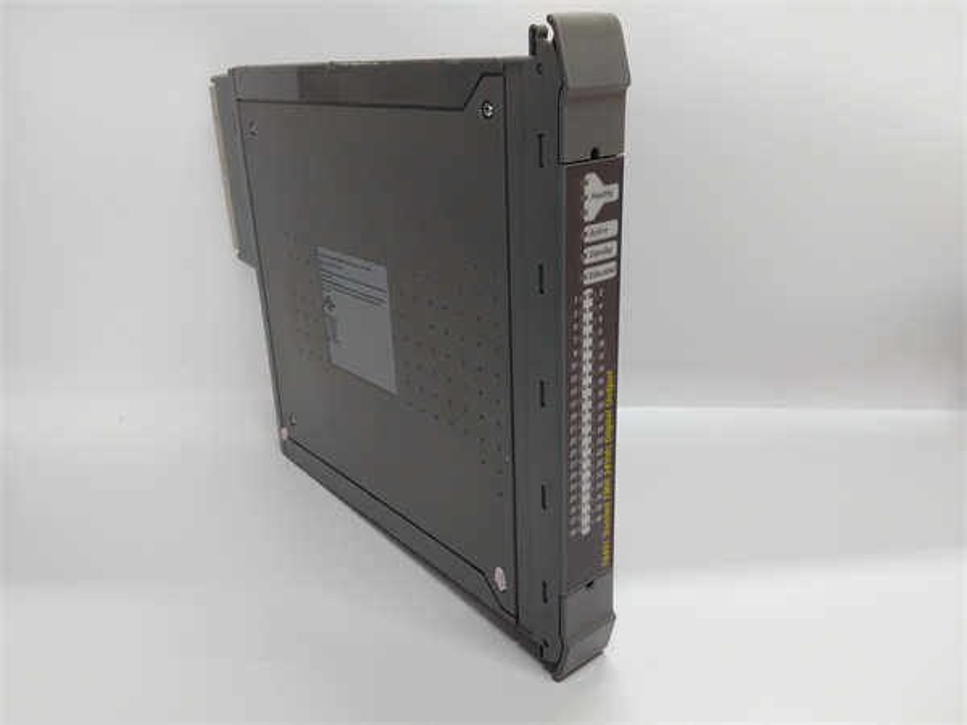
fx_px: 754
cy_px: 362
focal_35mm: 27
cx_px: 484
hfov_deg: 65.3
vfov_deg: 51.4
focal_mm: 3.79
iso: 132
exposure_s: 1/33
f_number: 2
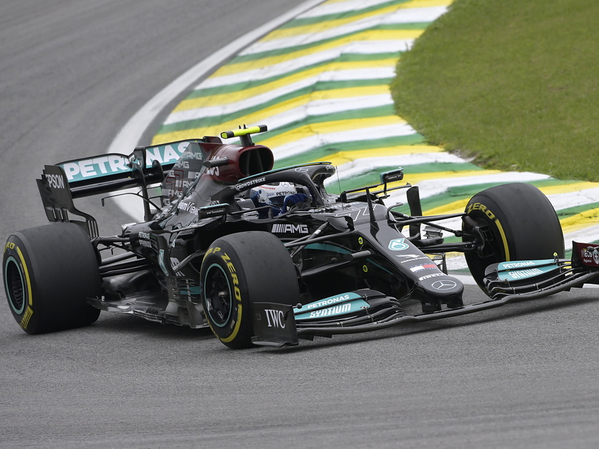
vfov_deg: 3.9
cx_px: 326
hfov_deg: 5.3
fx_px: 6524
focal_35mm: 377
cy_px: 223
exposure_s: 1/1600
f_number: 8
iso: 400
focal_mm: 340
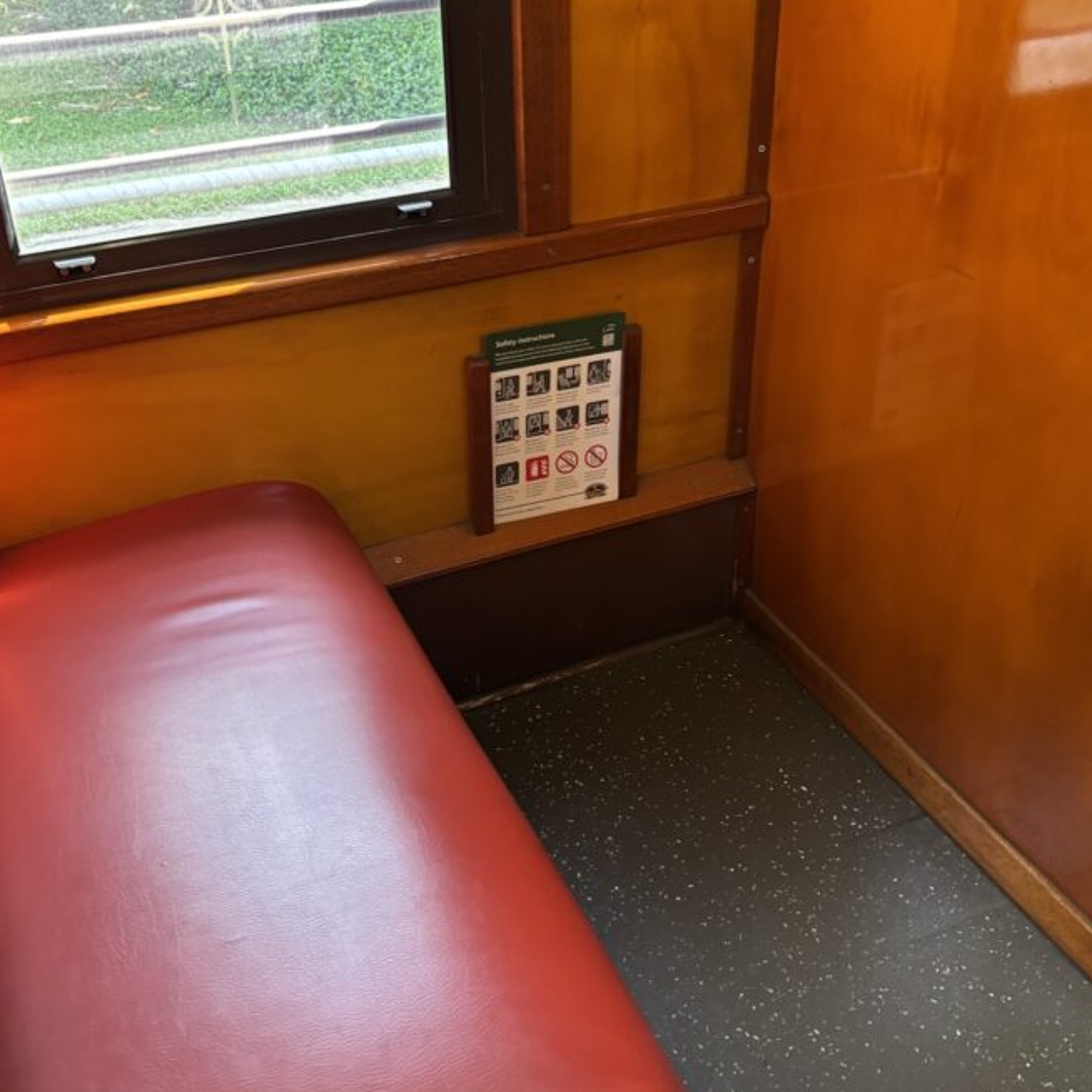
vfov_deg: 45.8
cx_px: 518
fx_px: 1285
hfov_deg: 46.0
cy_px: 446
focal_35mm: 36
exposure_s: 1/60
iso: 200
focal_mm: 5.96
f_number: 1.6
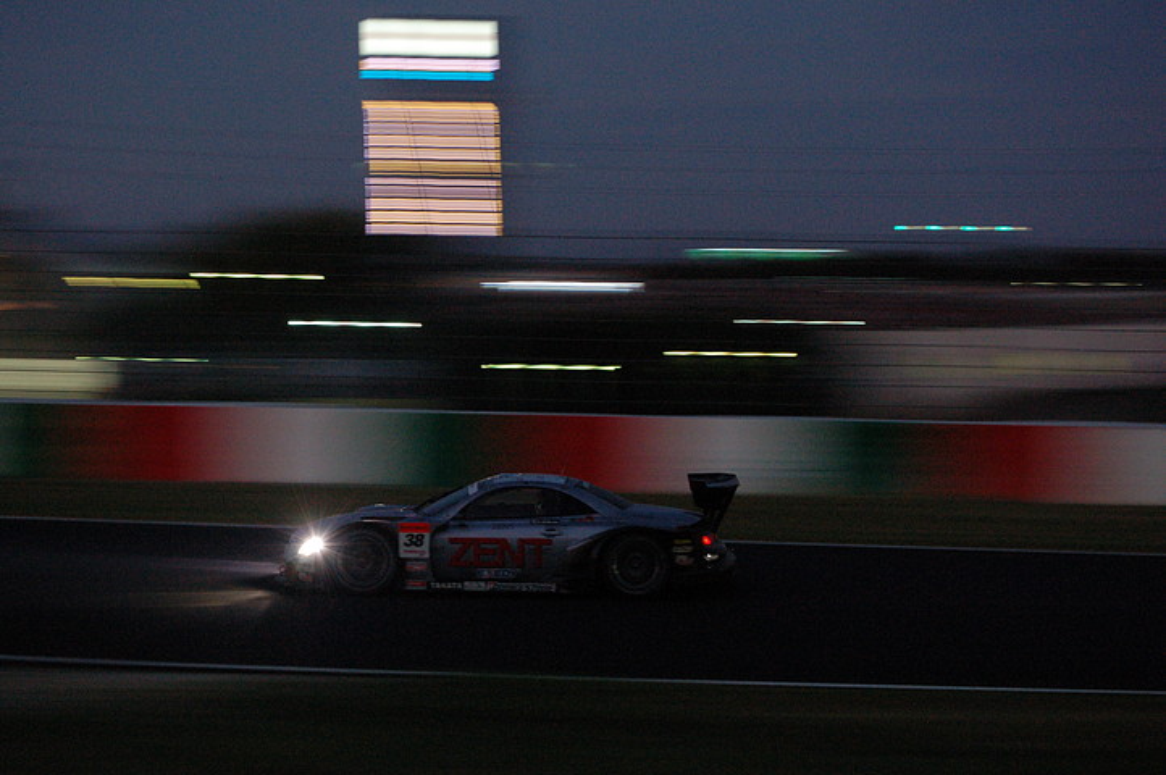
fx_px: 2670
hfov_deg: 24.6
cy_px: 388
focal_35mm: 82
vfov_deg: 16.5
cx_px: 583
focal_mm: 55
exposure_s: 1/30
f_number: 8
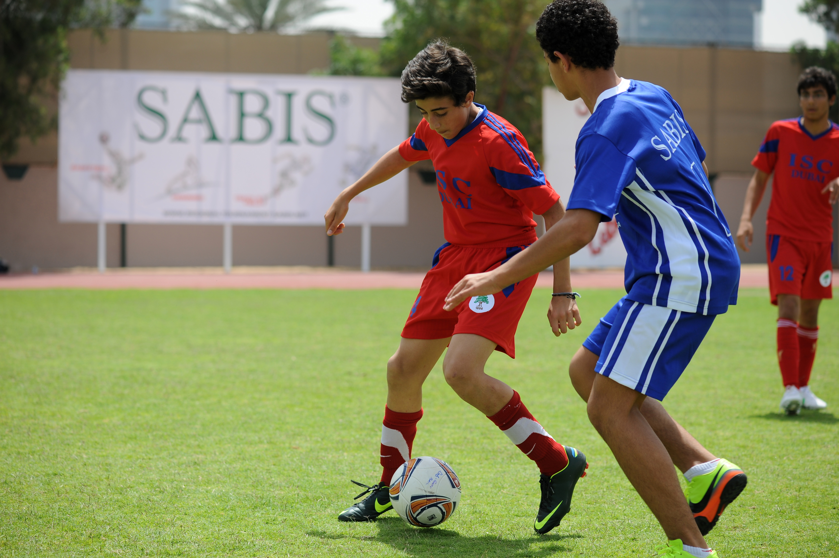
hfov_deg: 19.5
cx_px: 420
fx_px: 2445
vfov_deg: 13.0
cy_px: 279
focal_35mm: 105
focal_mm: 105
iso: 200
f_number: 4.5
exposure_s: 1/1250
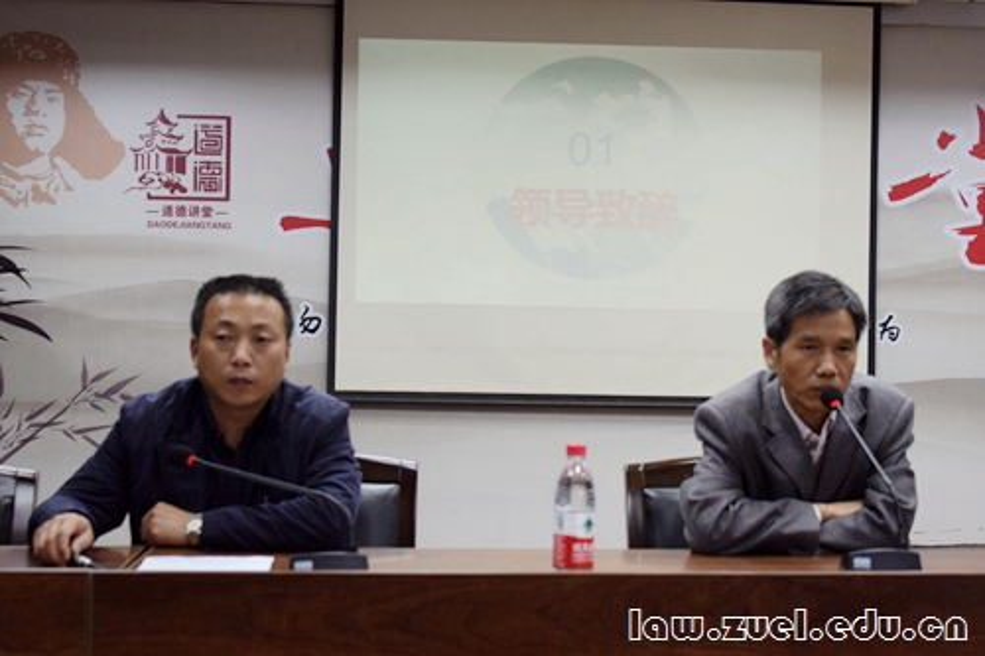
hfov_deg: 37.9
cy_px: 328
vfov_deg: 25.7
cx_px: 492
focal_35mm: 52
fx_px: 1436
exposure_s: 1/50
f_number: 3.8
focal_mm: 35
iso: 800
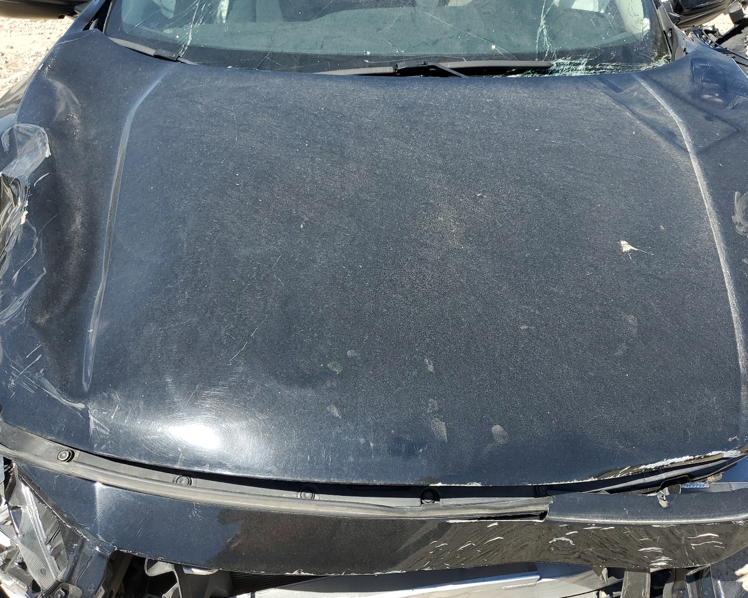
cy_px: 295
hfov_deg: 62.1
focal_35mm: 28
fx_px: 620
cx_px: 404
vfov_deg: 51.5
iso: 50
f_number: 1.5
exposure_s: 1/2000
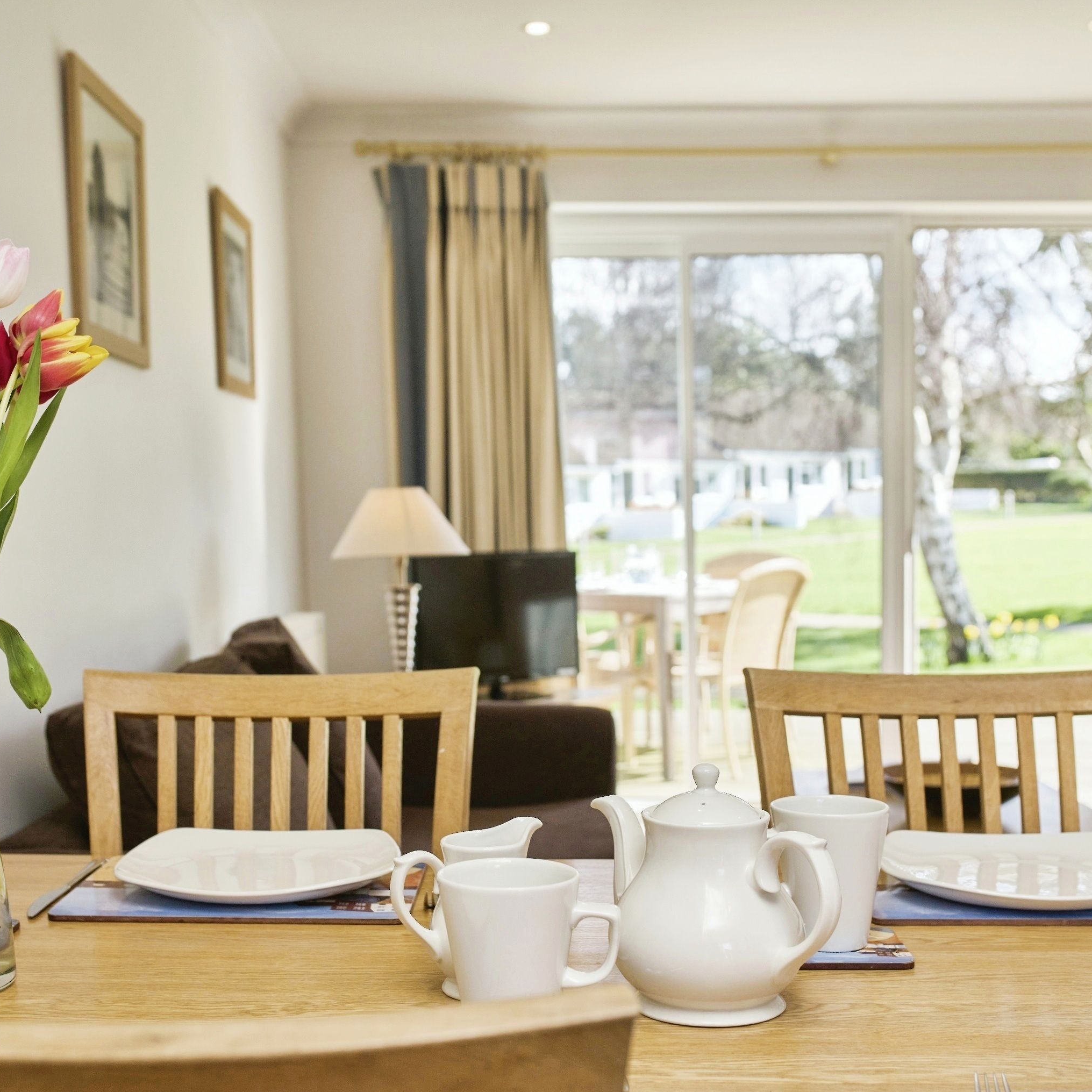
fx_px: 1606
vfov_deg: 37.6
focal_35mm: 45
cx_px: 517
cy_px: 549
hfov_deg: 37.5
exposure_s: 1/640
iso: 500
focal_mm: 35
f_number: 4.5
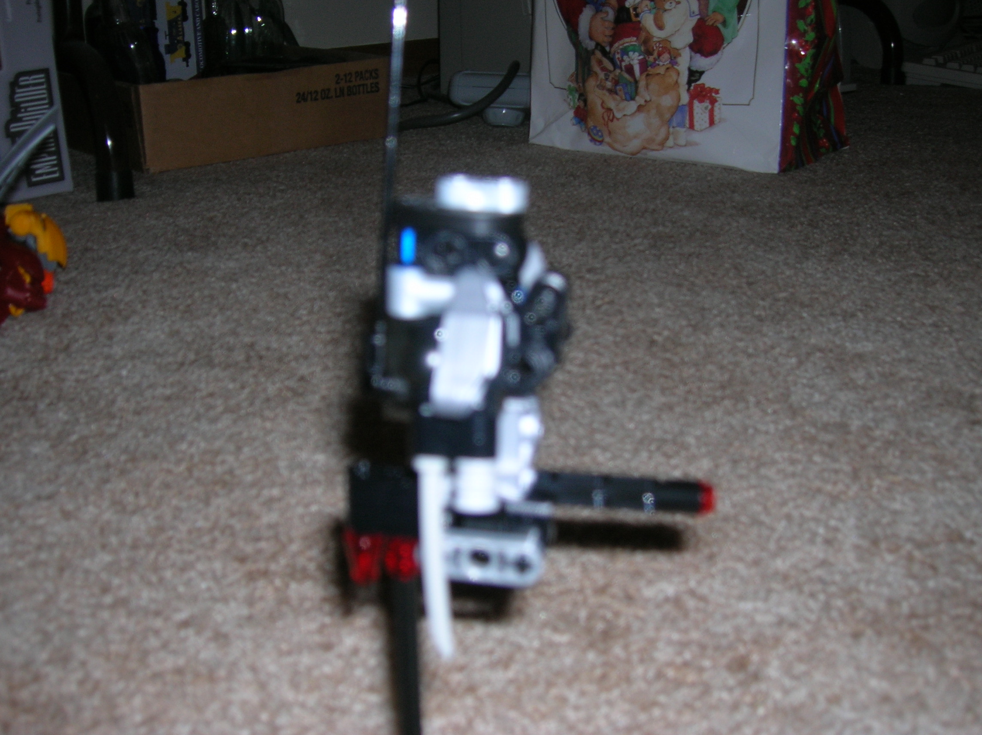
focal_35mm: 42
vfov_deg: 34.3
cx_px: 491
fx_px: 1190
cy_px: 368
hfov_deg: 44.8
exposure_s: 1/60.1
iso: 50
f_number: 3.1
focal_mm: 7
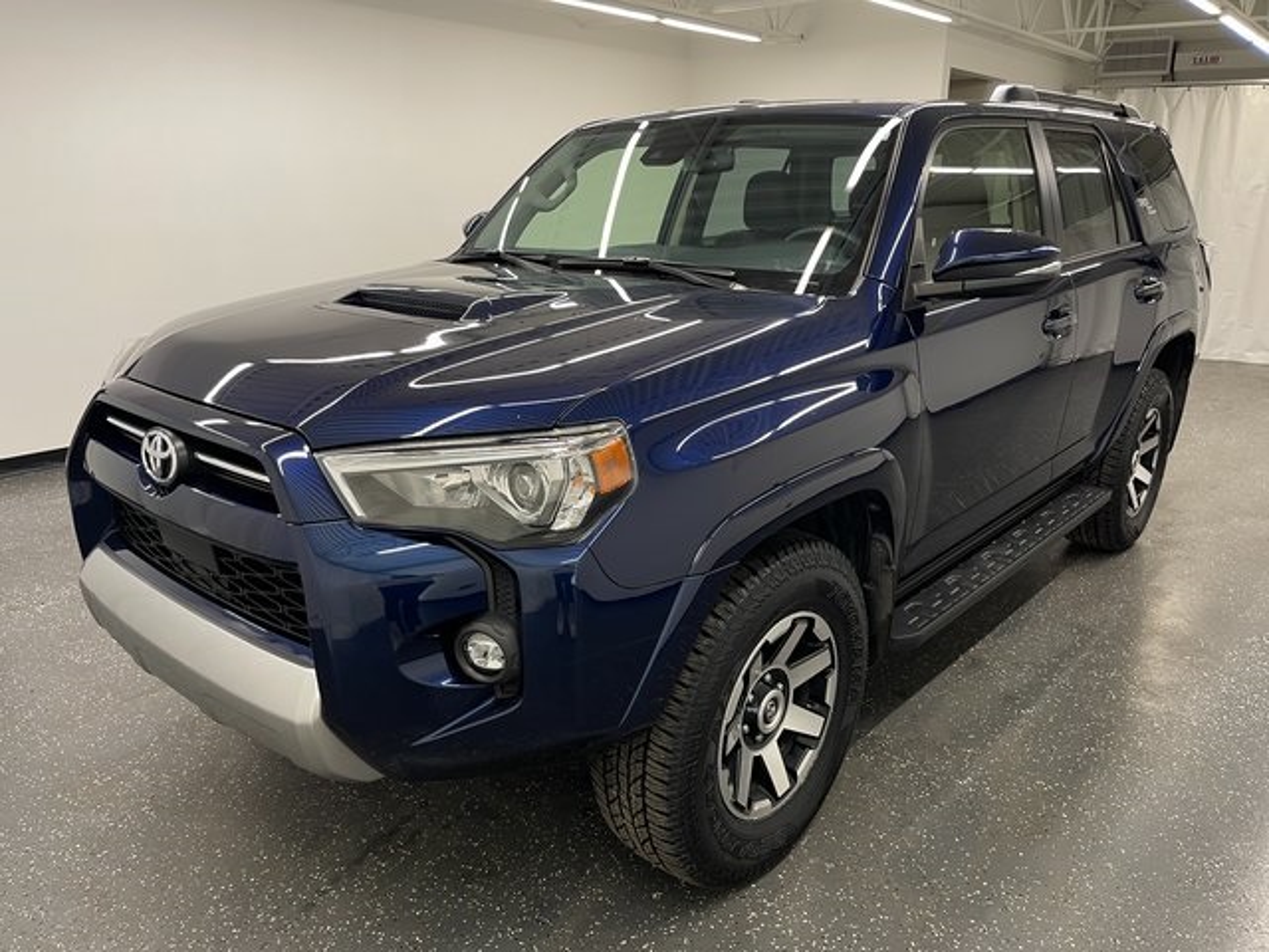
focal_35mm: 25
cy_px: 476
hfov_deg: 69.4
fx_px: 916
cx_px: 634
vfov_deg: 54.9
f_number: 1.6
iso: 100
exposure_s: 1/60
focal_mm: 5.1
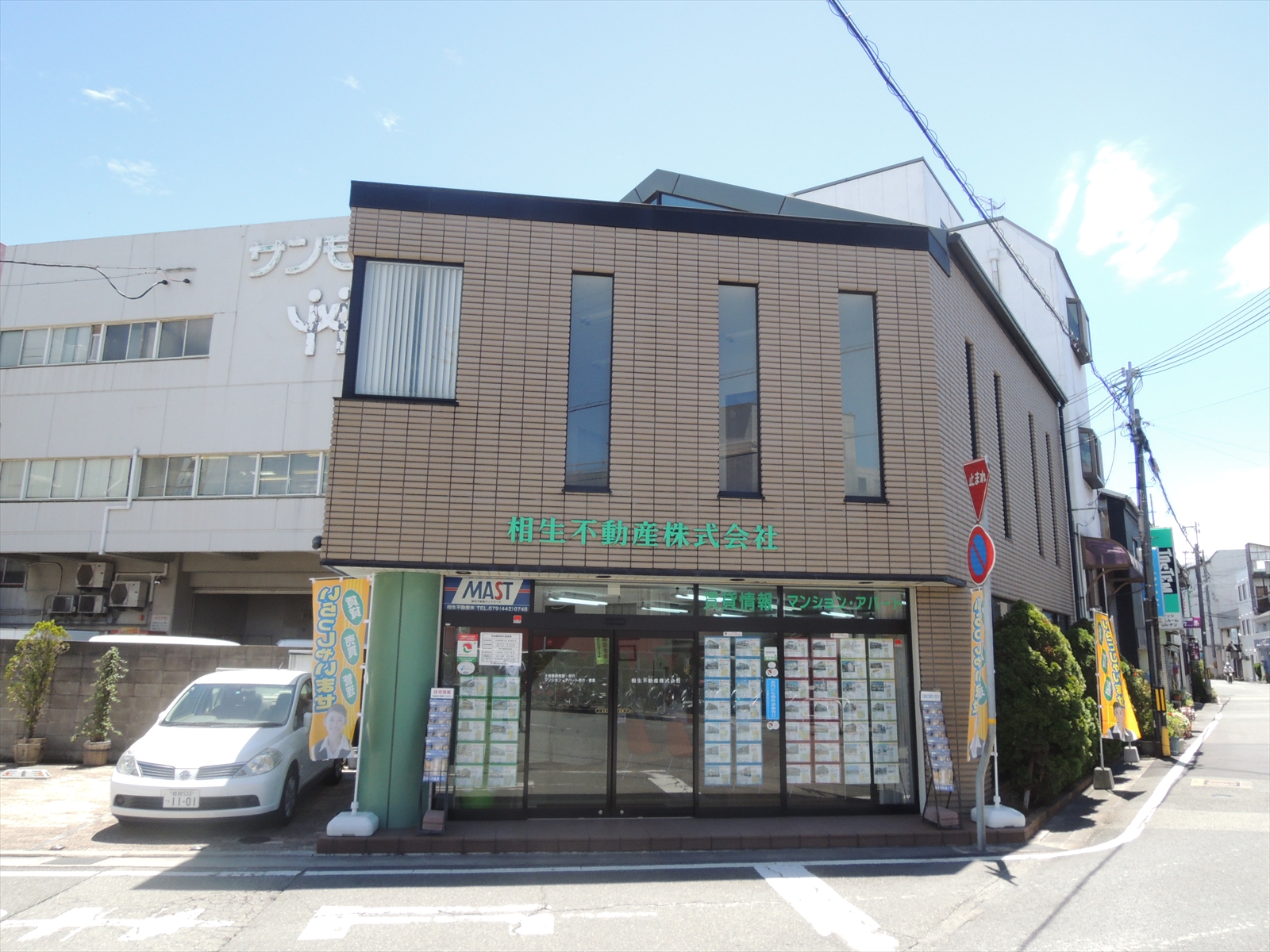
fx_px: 881
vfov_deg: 56.8
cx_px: 635
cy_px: 476
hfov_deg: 71.6
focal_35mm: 24
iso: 200
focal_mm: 4.3
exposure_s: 1/640
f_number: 3.5
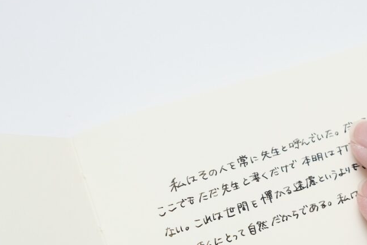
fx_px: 561
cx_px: 263
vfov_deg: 24.5
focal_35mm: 55
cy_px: 159
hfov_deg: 35.6
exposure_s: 1/60
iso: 1250
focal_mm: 23
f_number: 5.6
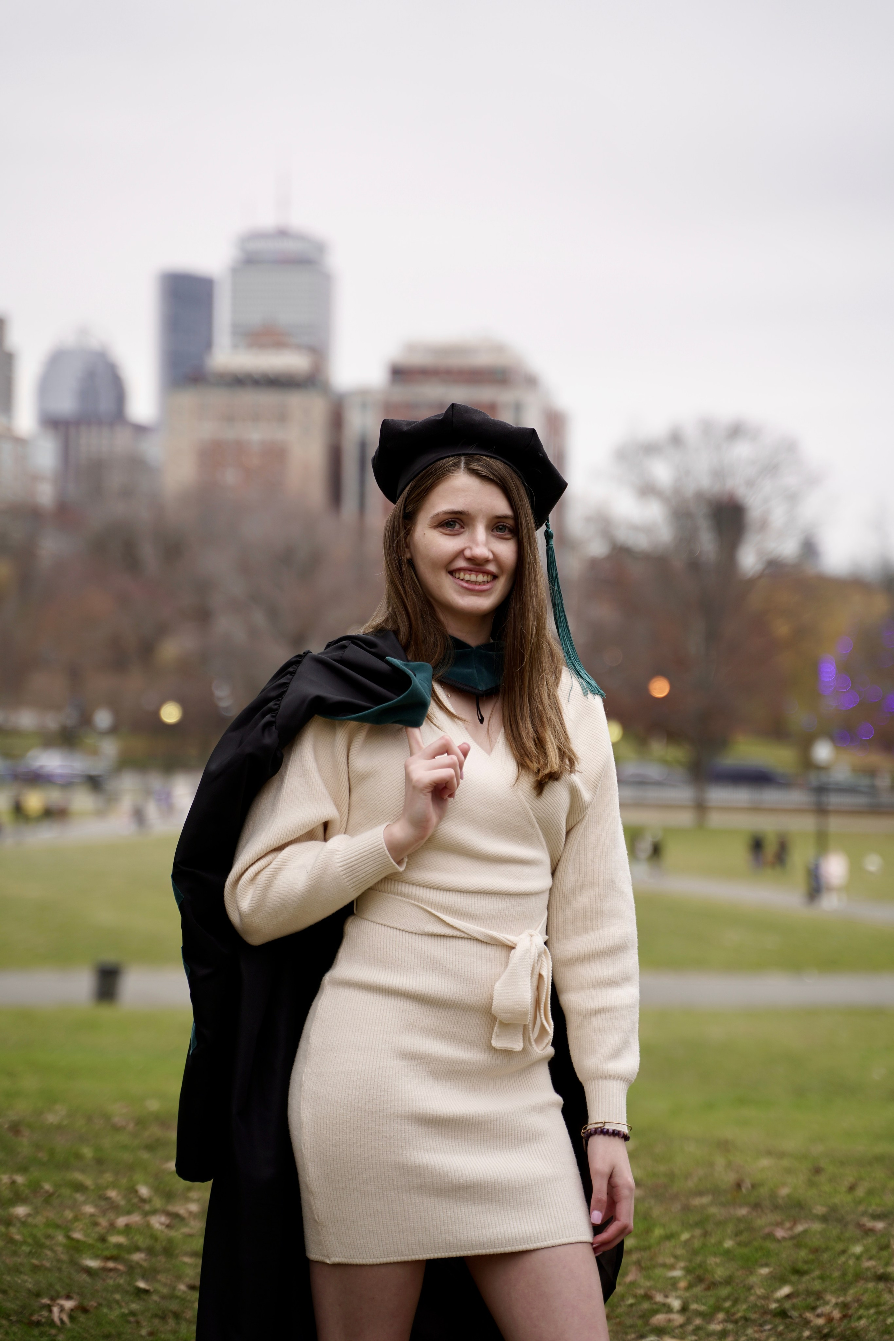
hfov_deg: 18.2
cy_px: 670
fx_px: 2793
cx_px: 447
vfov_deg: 27.0
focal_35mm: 75
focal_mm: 75
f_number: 2.8
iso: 160
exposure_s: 1/60
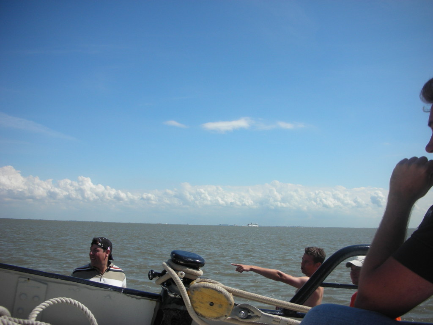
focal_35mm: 35
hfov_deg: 52.6
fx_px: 438
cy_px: 162
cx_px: 216
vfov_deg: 40.7
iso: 50
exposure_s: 1/143
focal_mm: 5.8
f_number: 8.5
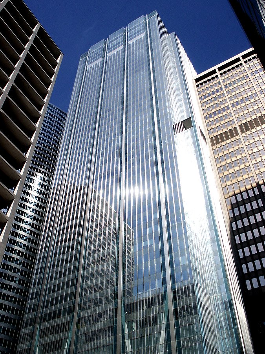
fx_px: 357
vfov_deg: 52.6
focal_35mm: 35
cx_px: 132
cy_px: 177
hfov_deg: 40.7
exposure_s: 1/250
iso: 64
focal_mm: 7.25
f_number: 6.7
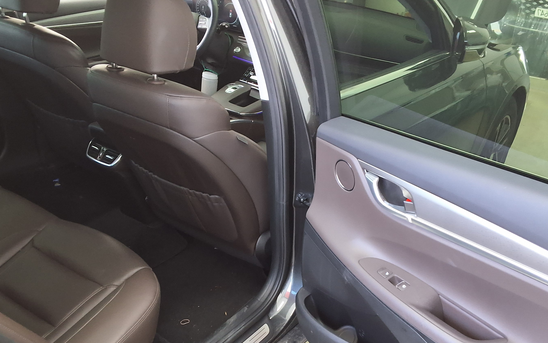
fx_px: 538
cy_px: 219
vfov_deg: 35.1
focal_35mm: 36
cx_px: 286
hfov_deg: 54.0
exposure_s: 1/40
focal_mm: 2.91
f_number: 1.9
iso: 125
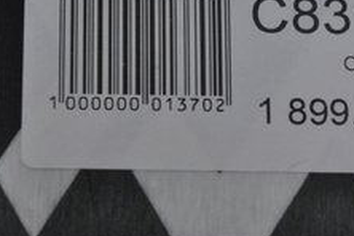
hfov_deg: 6.5
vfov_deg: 4.3
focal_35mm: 319
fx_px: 3137
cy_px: 12
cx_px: 225
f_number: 9.5
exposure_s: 1/125
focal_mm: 105
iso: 3200
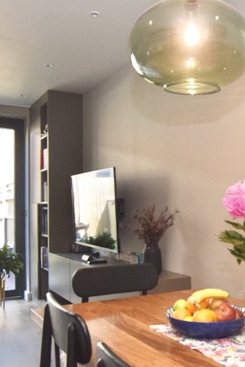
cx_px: 198
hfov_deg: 32.4
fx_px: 408
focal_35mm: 40
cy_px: 204
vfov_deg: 48.4
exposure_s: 1/125
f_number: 5.6
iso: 720
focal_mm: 10
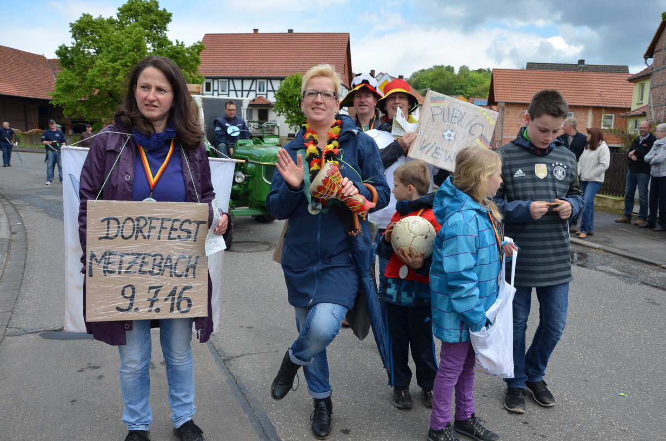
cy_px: 220
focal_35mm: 27
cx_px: 333
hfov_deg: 67.5
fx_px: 498
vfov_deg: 47.7
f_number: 8
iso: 100
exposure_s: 1/250
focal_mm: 18
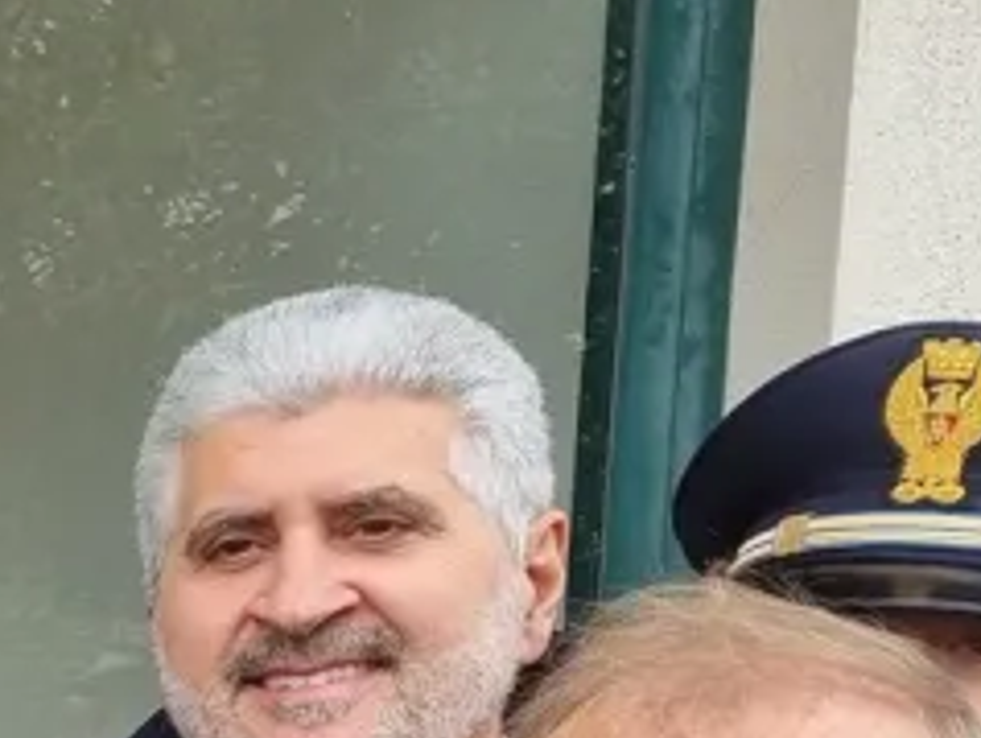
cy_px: 1274
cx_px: -1010
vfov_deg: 10.7
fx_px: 3716
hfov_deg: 13.0
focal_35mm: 131
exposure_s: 1/277
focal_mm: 5.4
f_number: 1.8
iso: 50
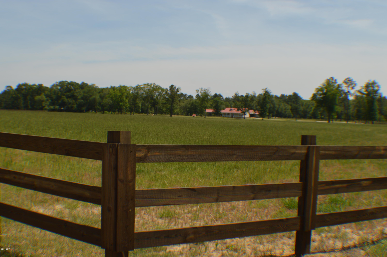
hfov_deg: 41.1
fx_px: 515
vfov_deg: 28.0
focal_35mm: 48
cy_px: 128
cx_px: 194
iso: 100
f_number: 9
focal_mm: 32
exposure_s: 1/200
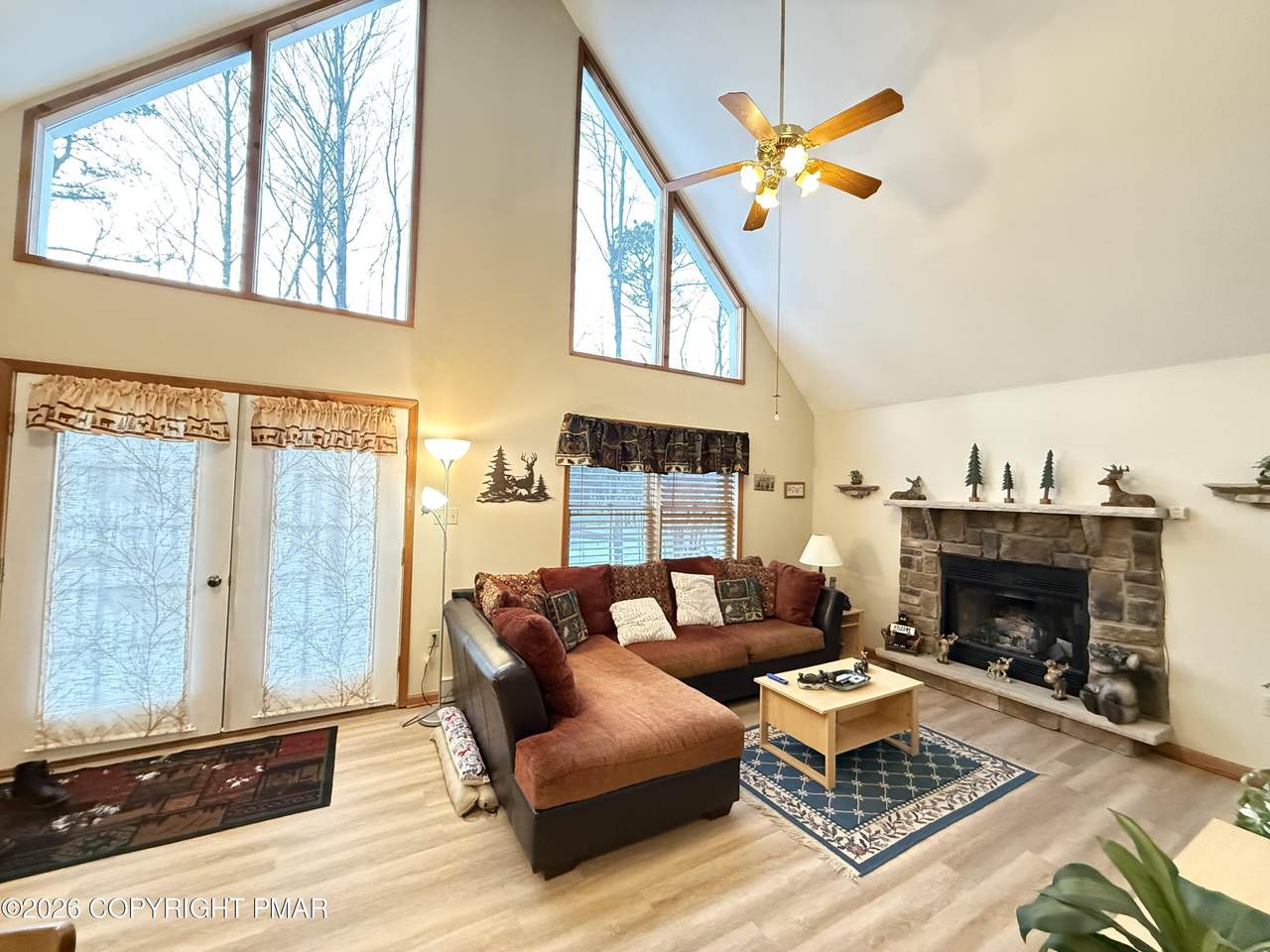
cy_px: 476
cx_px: 635
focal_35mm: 14
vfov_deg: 85.7
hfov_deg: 102.1
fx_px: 514
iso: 1000
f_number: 2.2
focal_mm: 2.22
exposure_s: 1/40
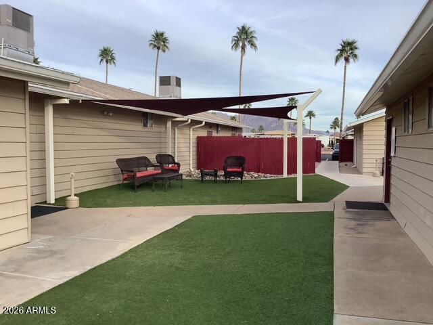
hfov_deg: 58.4
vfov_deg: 45.4
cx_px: 216
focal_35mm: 31
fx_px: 388
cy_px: 162
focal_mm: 3.3
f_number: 2.4
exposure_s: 1/448
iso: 25
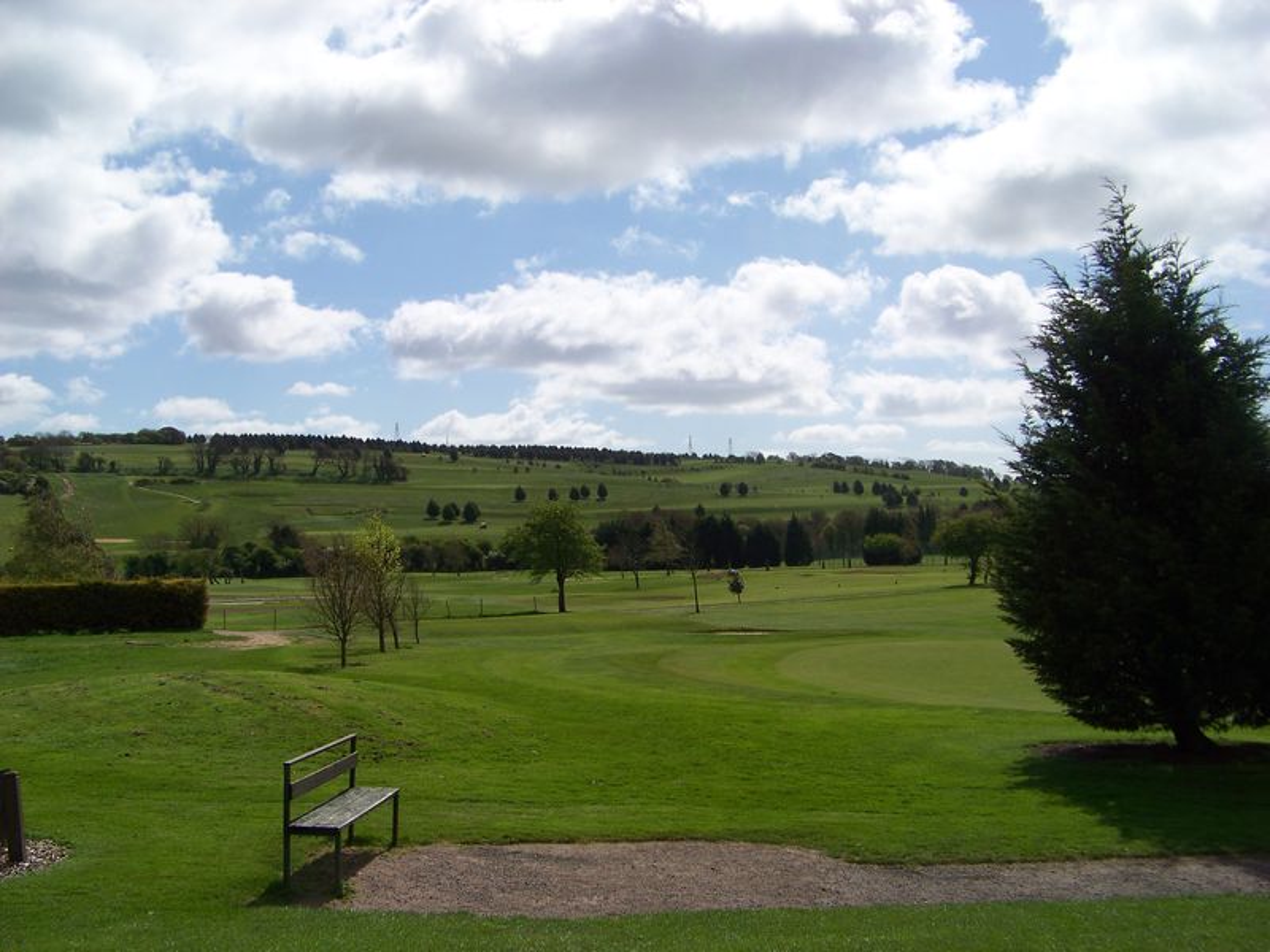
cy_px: 476
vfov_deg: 39.7
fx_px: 1321
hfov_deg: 51.4
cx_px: 635
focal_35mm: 36
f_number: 4
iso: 62
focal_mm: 5.85
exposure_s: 1/1250
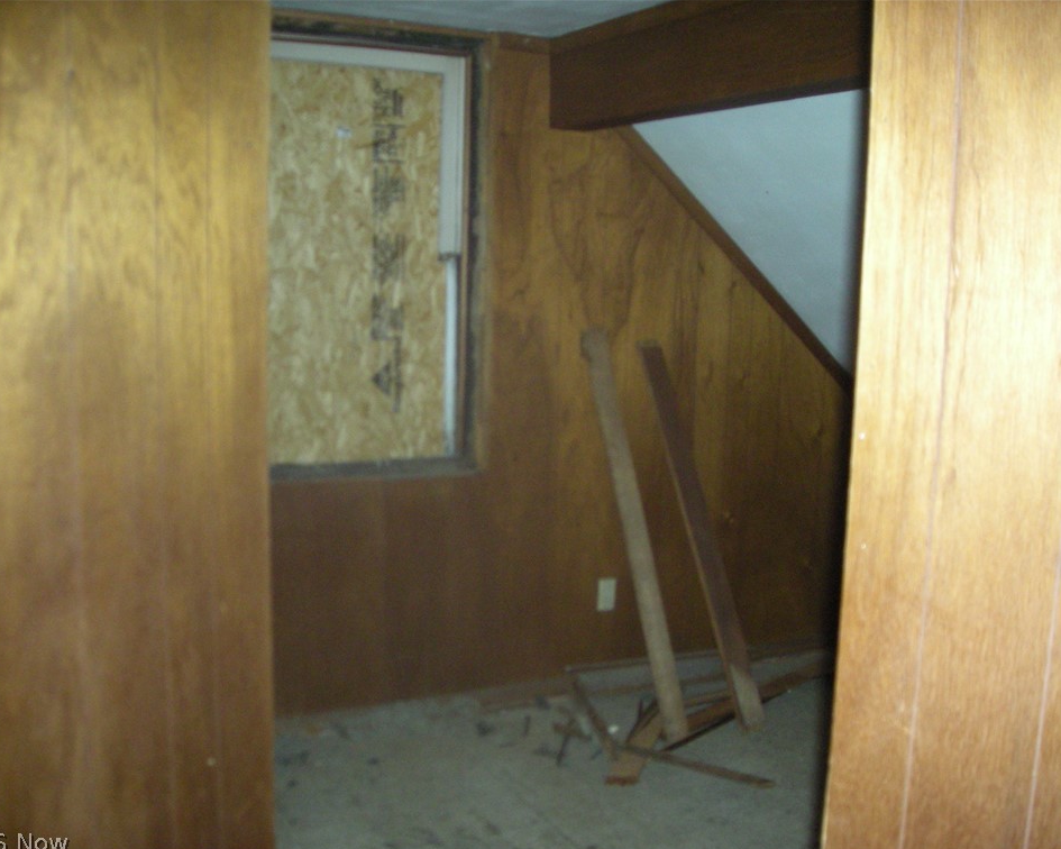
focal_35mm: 37
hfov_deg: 49.1
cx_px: 527
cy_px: 430
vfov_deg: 40.1
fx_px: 1162
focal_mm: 5.7
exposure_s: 1/60
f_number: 2.8
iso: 307
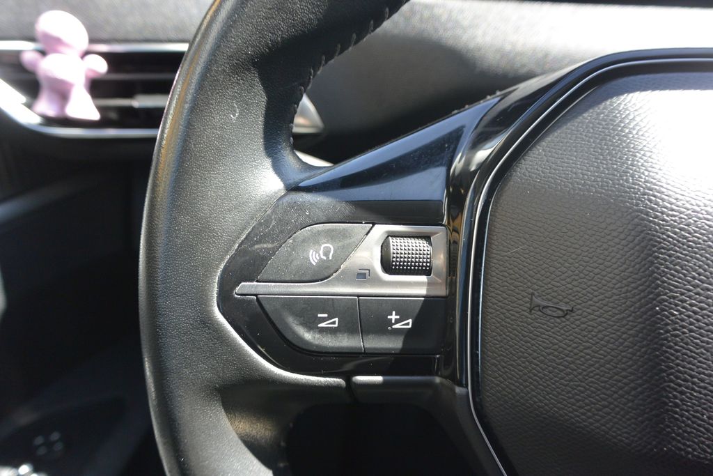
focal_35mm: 27
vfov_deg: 47.9
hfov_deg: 67.4
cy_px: 238
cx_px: 356
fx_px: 535
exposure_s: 1/200
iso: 200
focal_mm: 10
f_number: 3.5
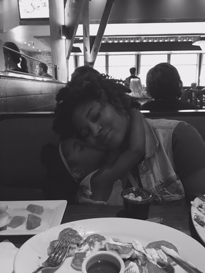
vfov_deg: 61.7
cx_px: 102
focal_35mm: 29
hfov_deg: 48.2
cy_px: 136
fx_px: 229
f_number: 2.2
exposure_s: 1/15
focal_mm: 4.15
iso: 200
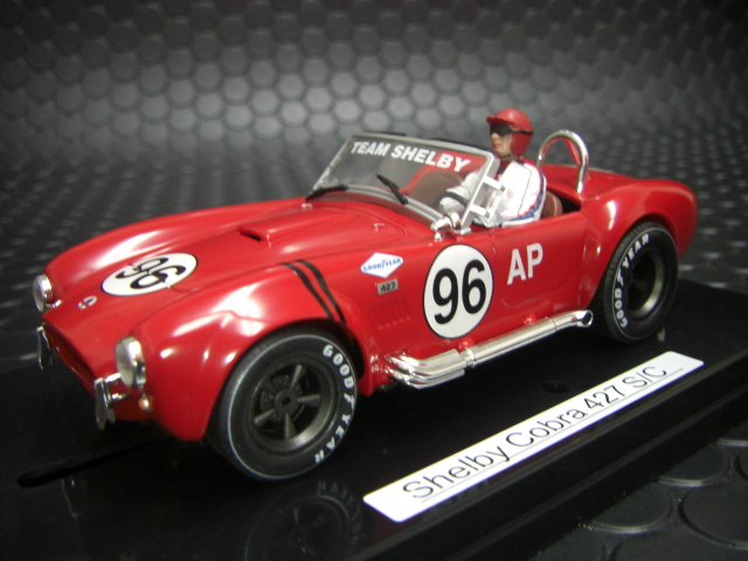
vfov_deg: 37.7
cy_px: 280
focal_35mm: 38
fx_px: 821
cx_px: 374
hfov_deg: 49.0
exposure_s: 1/20
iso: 200
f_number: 3.4
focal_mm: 6.3
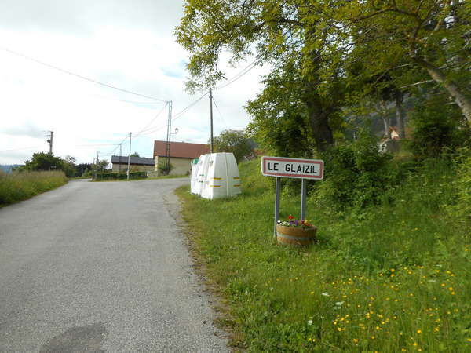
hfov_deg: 69.4
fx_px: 340
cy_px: 176
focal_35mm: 25
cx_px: 236
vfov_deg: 54.9
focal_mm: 4.5
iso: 80
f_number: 3.7
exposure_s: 1/500
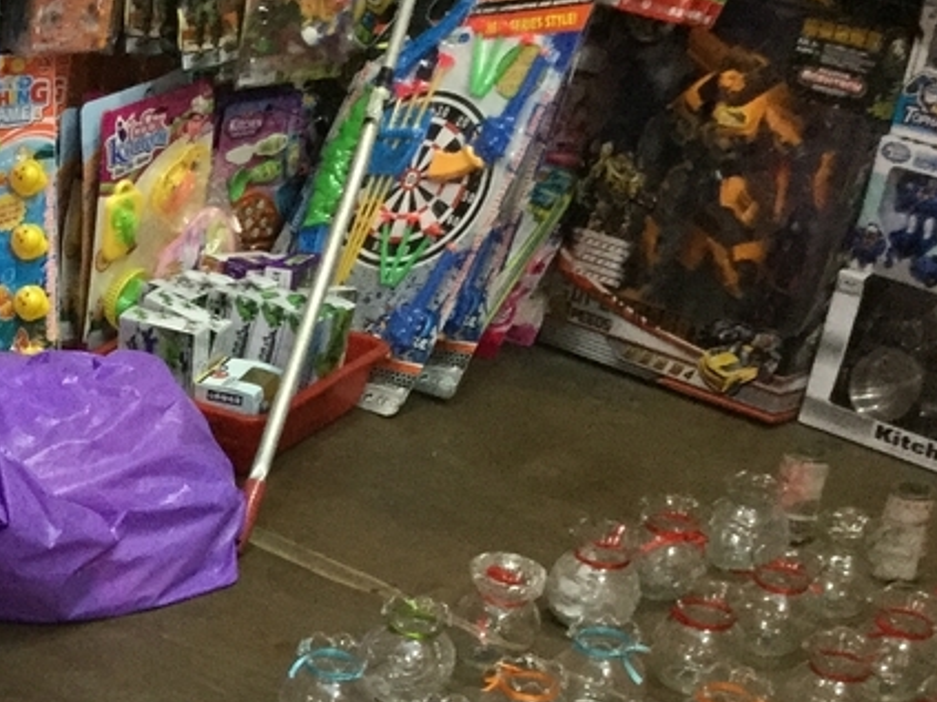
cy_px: 873
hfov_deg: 20.5
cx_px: -248
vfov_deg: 16.0
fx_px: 2381
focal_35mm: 88
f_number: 2.4
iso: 125
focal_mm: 3.3
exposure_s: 1/30
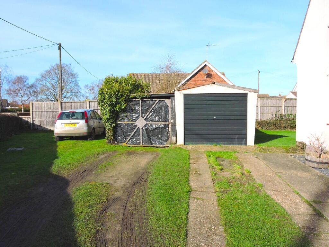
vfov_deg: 49.7
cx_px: 164
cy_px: 124
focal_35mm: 28
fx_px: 266
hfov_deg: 63.4
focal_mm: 5
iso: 100
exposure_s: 1/800
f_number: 3.5
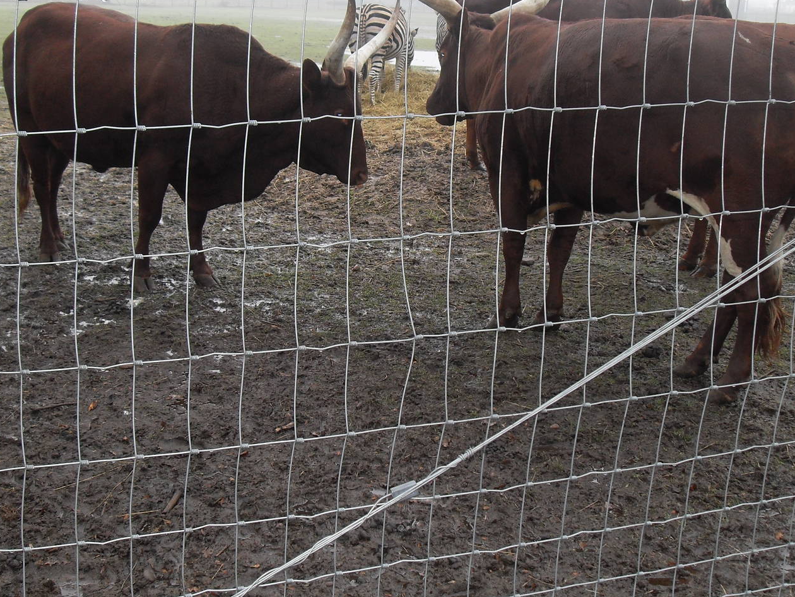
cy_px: 234
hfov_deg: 40.4
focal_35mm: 47
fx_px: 1079
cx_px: 396
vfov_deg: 30.8
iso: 100
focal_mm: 6.3
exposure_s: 1/45
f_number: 2.8
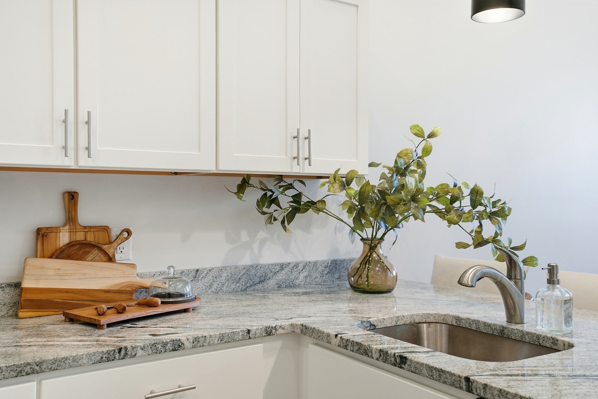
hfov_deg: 54.4
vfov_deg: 37.9
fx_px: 581
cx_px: 299
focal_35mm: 35
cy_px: 200
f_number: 8
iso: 800
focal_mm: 35
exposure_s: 1/320
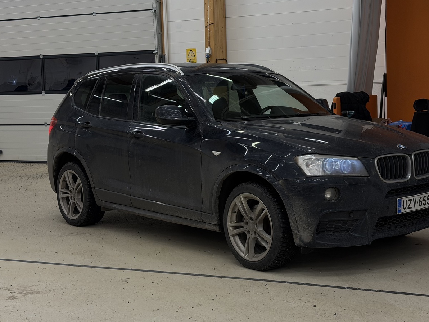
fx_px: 719
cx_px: 246
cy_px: 151
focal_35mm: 58
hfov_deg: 33.2
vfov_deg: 25.2
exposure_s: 1/100
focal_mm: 6.76
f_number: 1.78
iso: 80
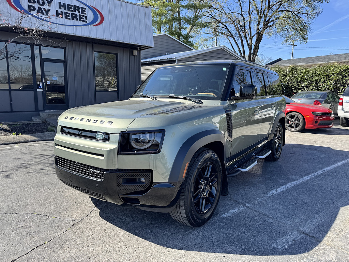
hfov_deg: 71.6
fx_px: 242
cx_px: 174
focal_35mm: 24
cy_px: 131
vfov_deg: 56.8
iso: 80
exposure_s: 1/1524
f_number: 1.78
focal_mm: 6.76
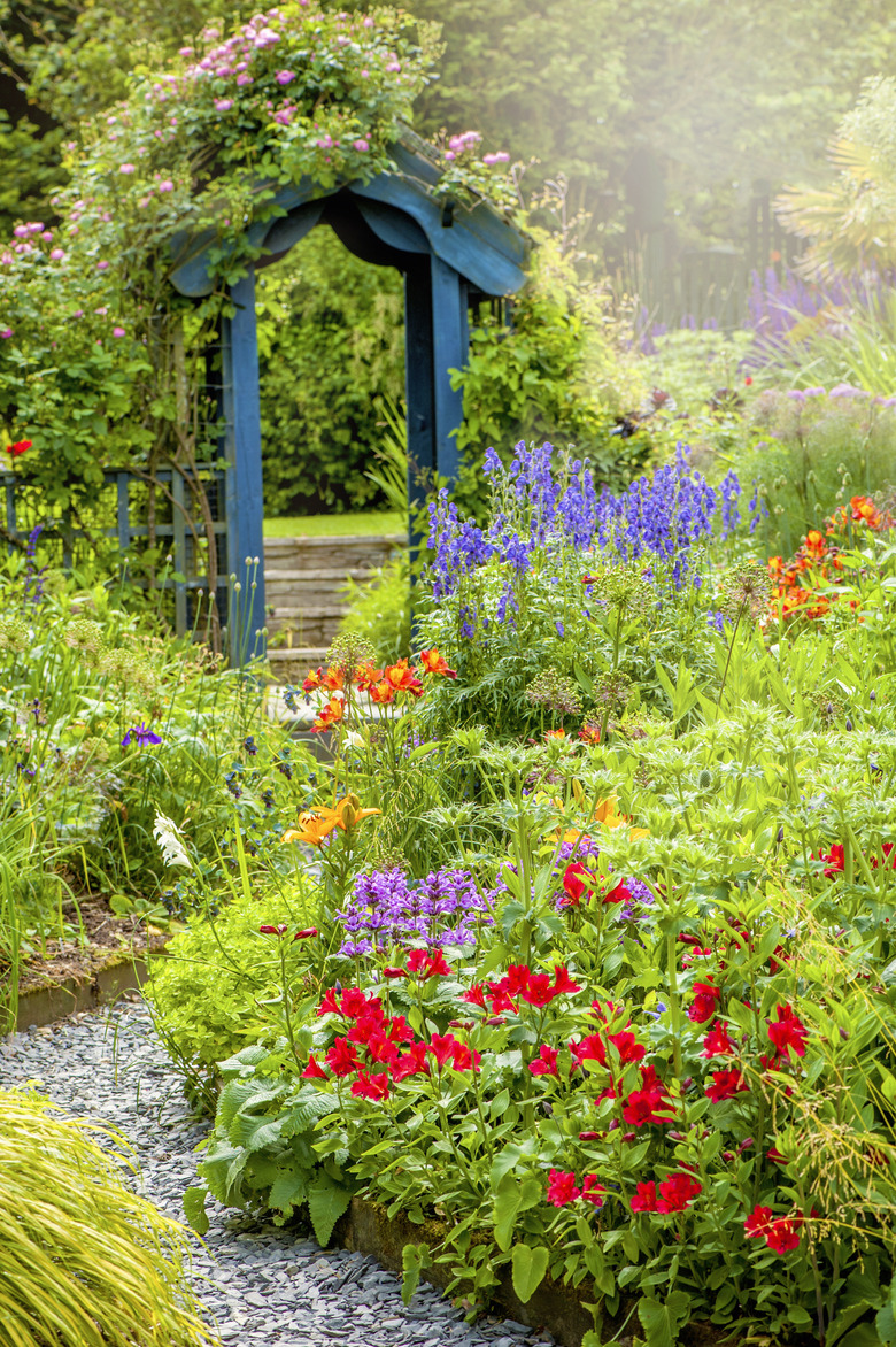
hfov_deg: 13.0
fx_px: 3924
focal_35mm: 105
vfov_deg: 19.5
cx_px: 448
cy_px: 674
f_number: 8
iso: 320
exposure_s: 1/200
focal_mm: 105
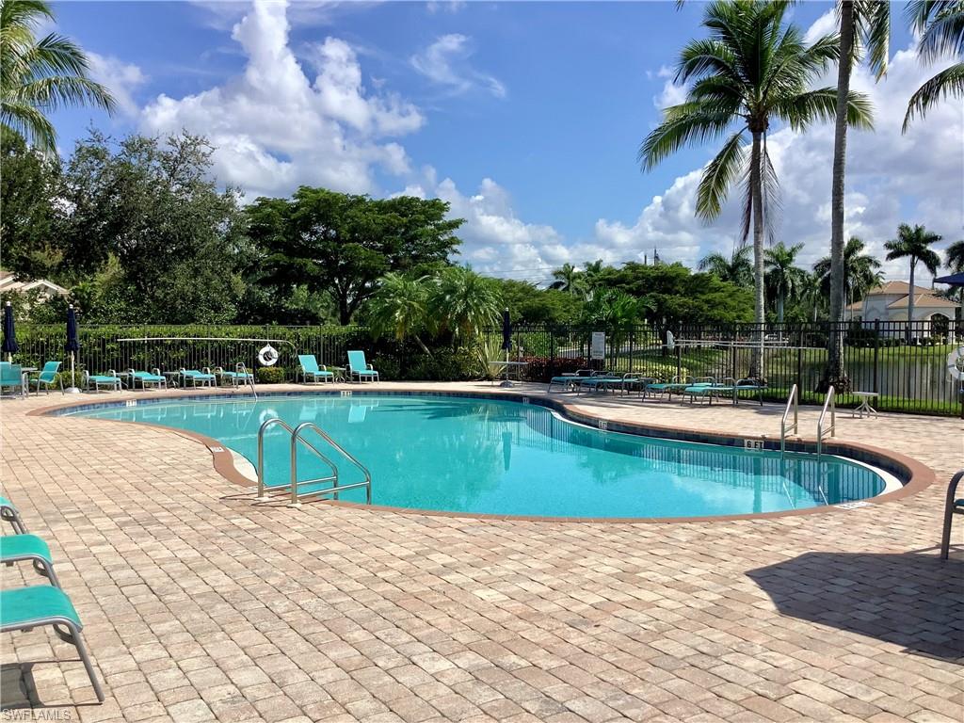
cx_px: 482
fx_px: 863
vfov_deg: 45.4
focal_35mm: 31
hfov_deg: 58.4
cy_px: 362
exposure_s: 1/2262
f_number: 2.4
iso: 25
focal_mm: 3.3
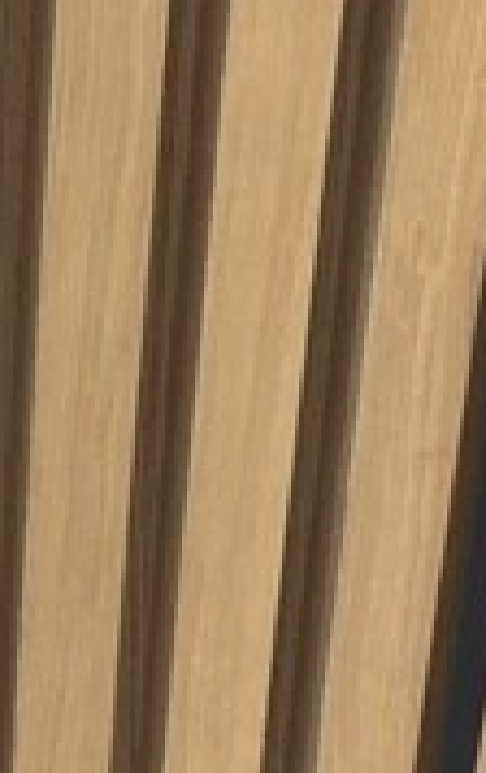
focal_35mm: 155
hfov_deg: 8.0
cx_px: -599
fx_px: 3269
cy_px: 402
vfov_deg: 13.5
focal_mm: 4.15
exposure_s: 1/30
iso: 100
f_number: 2.2
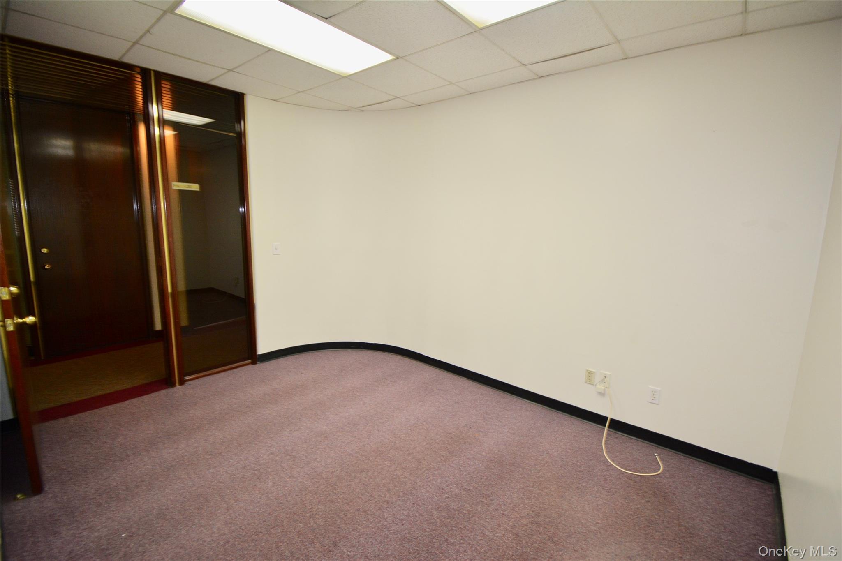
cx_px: 421
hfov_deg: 100.4
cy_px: 280
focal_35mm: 15
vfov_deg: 77.3
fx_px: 351
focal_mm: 10
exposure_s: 1/60
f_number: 4.5
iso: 560
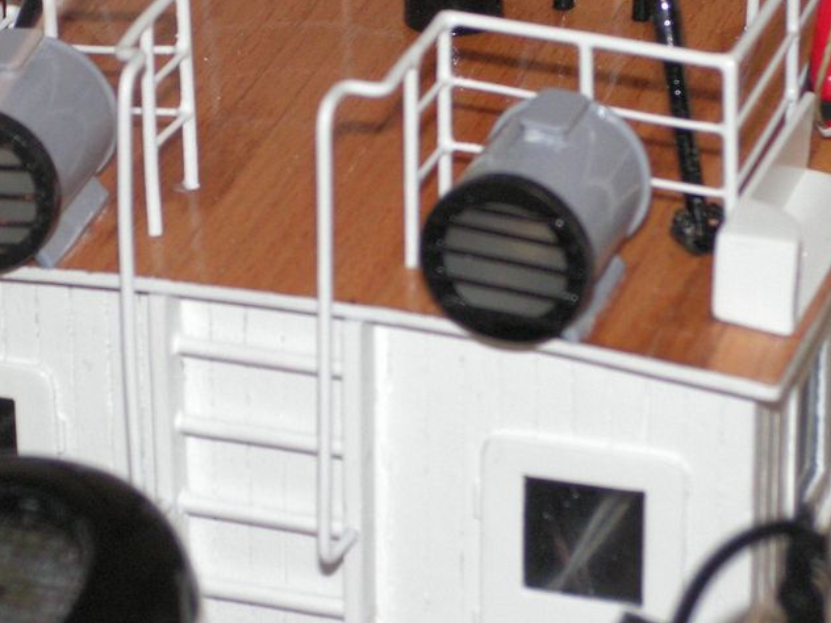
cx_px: 359
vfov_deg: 8.9
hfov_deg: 11.8
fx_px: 4009
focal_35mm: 167
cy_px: 141
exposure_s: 1/100
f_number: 3.4
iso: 200
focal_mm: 17.3
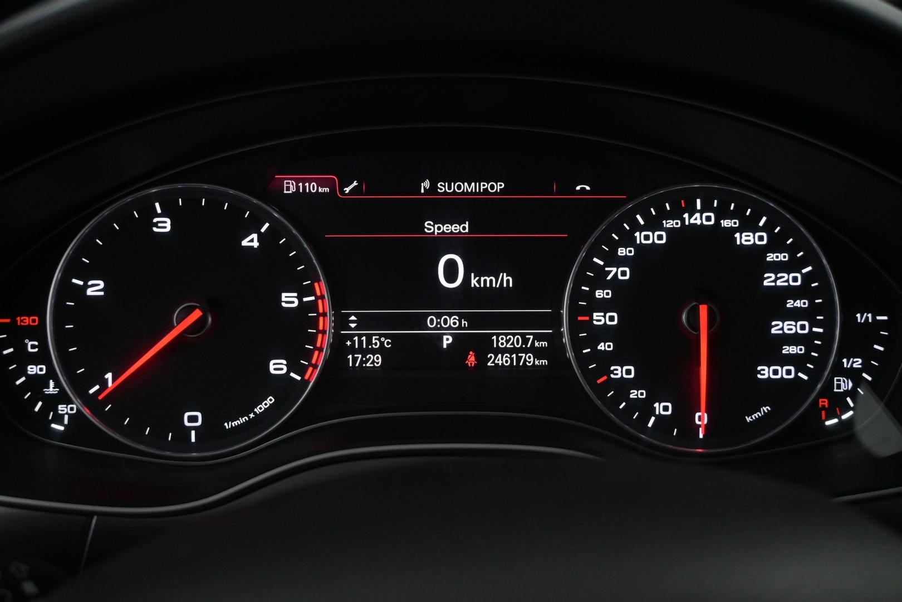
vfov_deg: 36.2
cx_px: 451
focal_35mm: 37
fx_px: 921
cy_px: 301
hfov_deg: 52.2
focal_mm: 24.5
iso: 2500
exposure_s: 1/100
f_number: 5
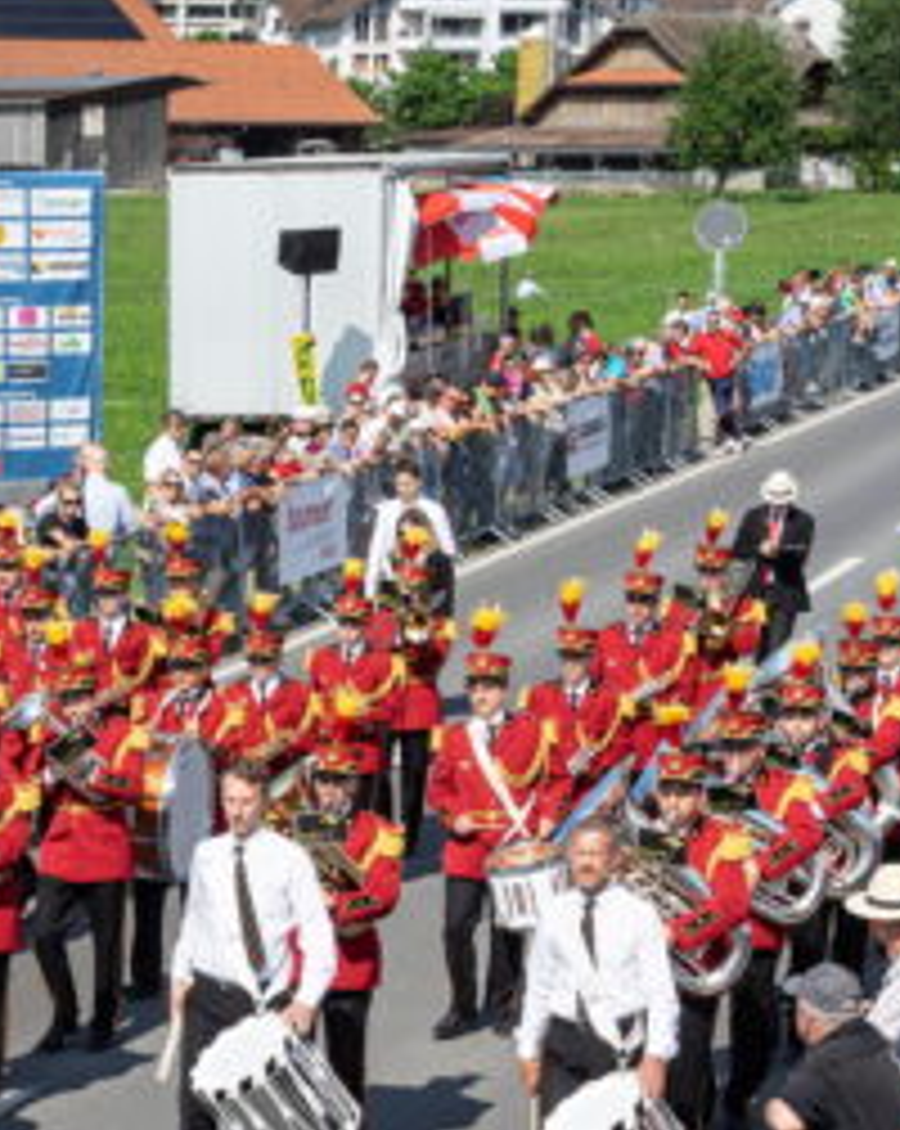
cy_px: 851
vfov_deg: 20.0
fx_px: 3171
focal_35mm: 95
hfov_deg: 15.3
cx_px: -306
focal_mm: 39
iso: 100
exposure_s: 1/250
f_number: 10
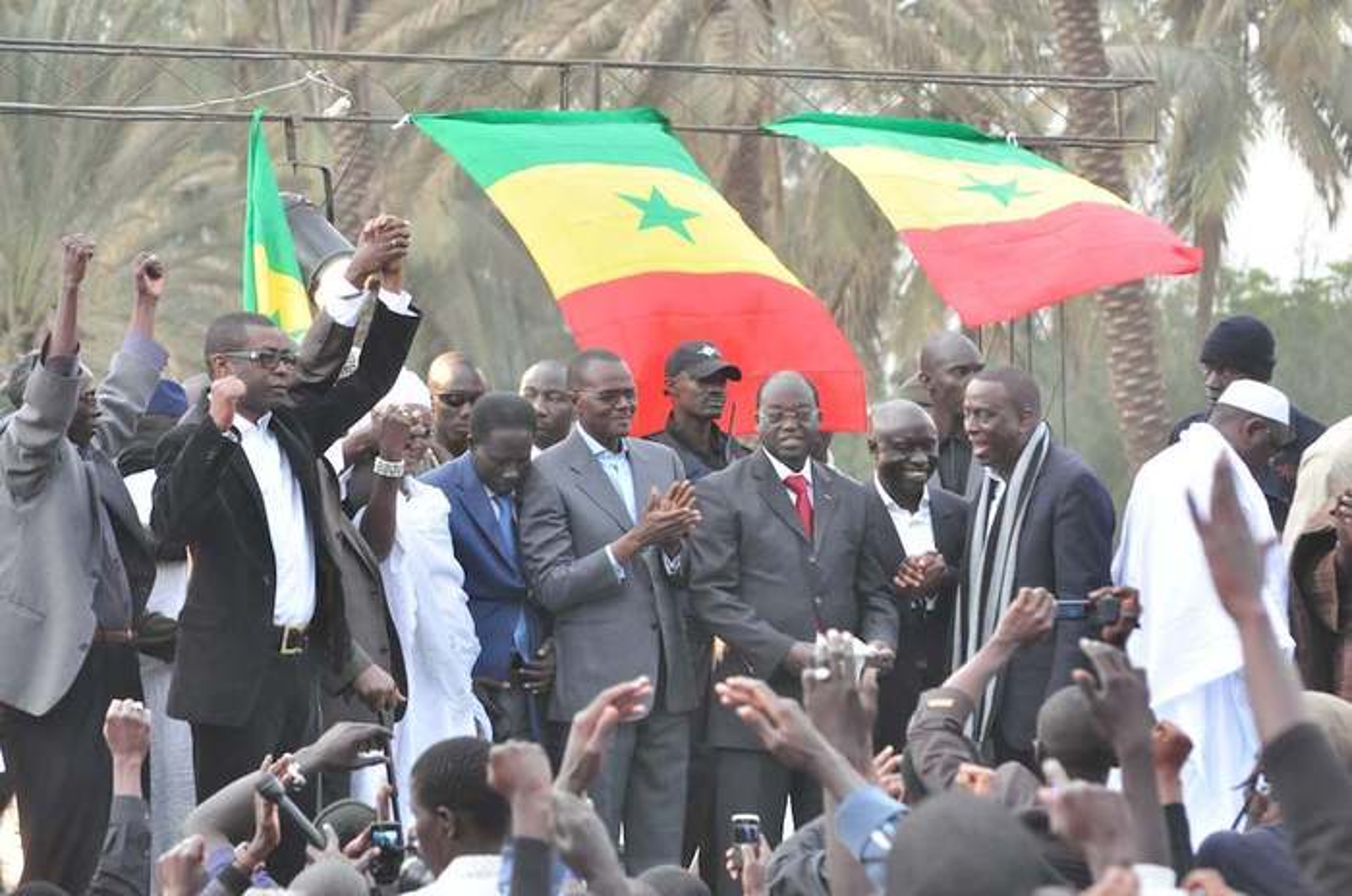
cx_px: 676
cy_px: 448
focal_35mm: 188
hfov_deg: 11.0
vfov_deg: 7.3
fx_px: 7029
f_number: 8
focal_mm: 125
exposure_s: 1/125
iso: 1600
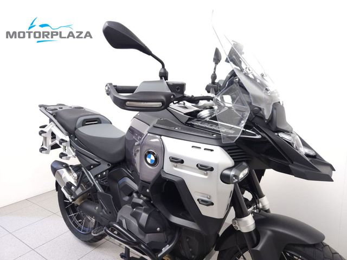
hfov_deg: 73.9
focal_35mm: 23
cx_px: 174
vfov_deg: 58.9
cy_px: 130
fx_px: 231
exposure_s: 1/50
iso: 125
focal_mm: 5.4
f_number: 1.8
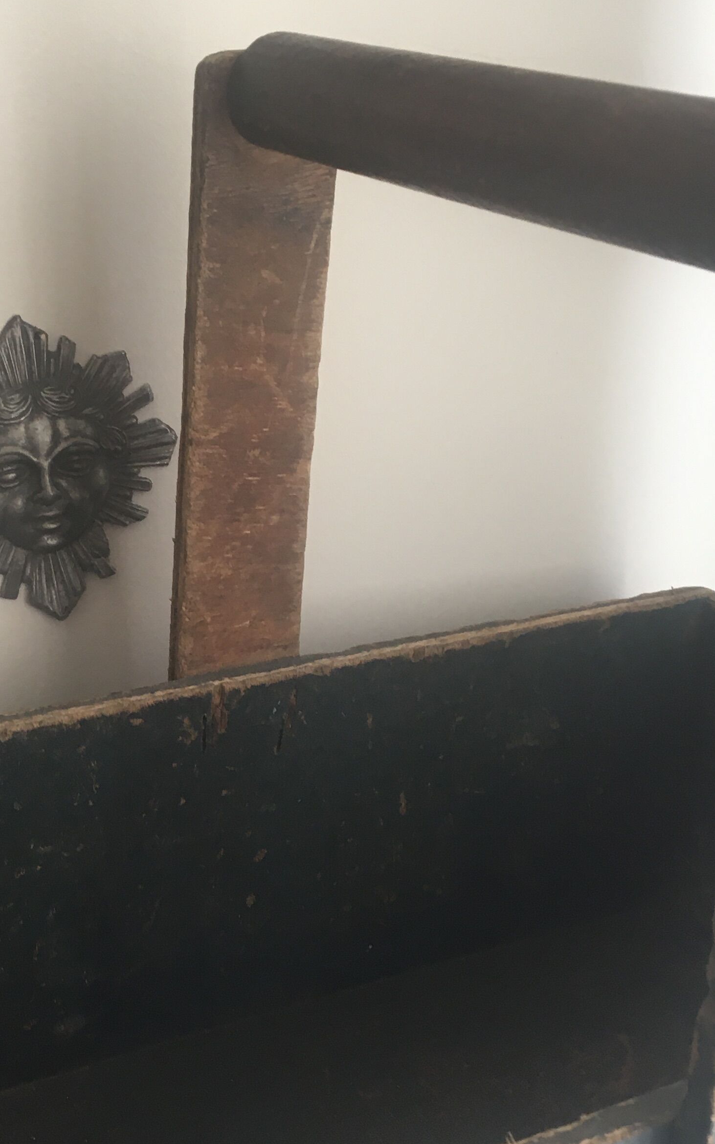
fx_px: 1652
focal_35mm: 53
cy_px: 584
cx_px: 145
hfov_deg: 24.0
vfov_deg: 38.2
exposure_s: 1/33
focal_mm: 4.15
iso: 64
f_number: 2.2
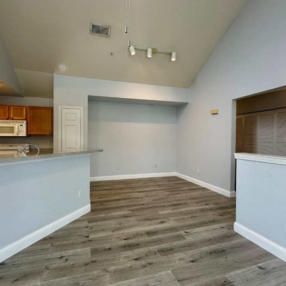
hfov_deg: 83.5
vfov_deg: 84.0
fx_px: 159
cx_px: 124
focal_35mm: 17
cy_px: 141
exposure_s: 1/120
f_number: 2.2
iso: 160
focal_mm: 2.22
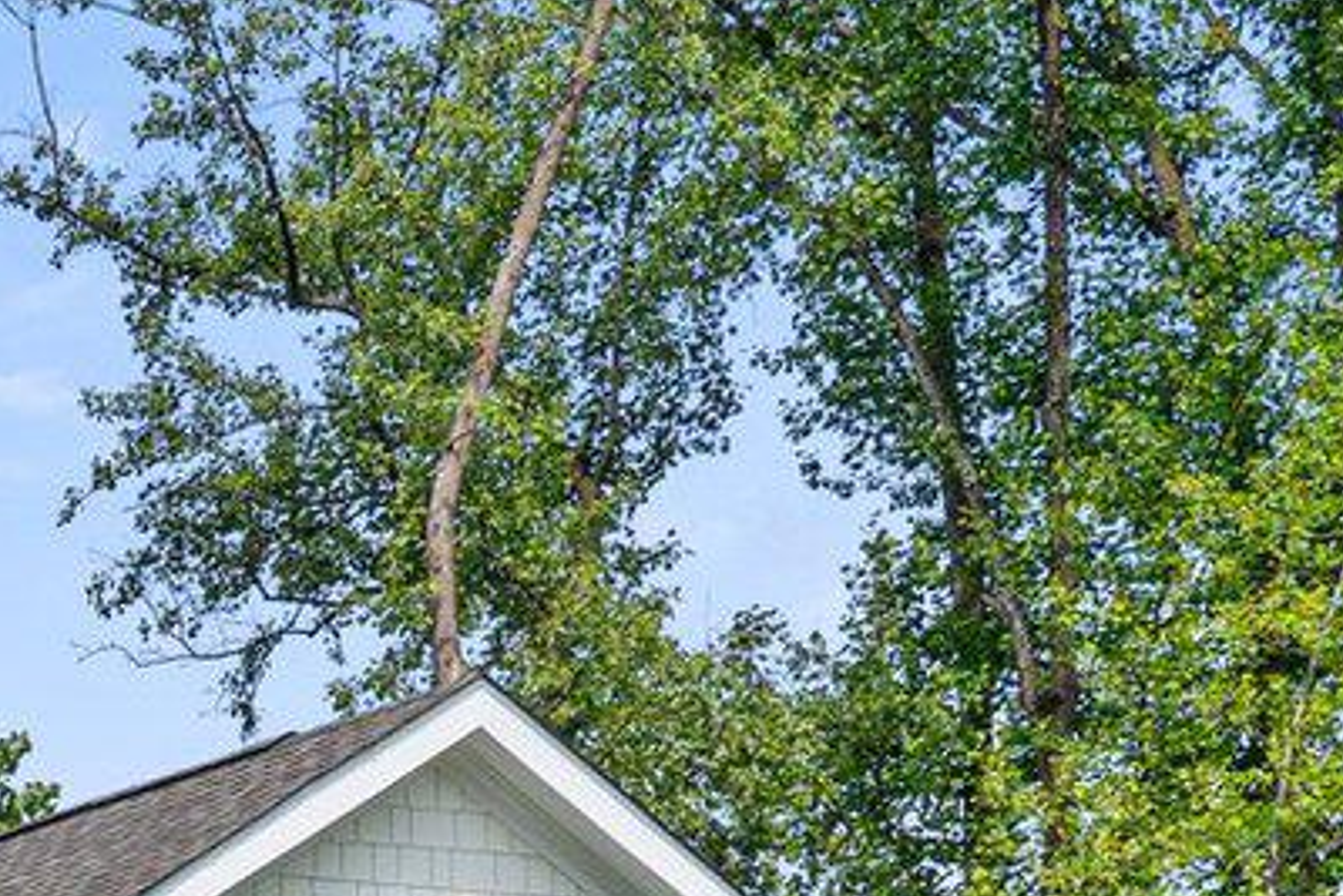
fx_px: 7090
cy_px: 2166
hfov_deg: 10.1
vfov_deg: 6.8
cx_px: -1296
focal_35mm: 190
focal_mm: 38
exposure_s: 1/250
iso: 250
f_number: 13
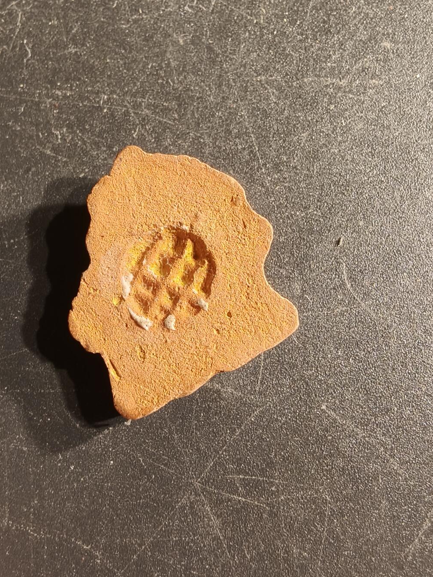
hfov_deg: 44.8
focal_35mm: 31
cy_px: 304
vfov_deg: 58.3
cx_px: 145
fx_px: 517
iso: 200
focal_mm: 2.32
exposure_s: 1/50
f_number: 2
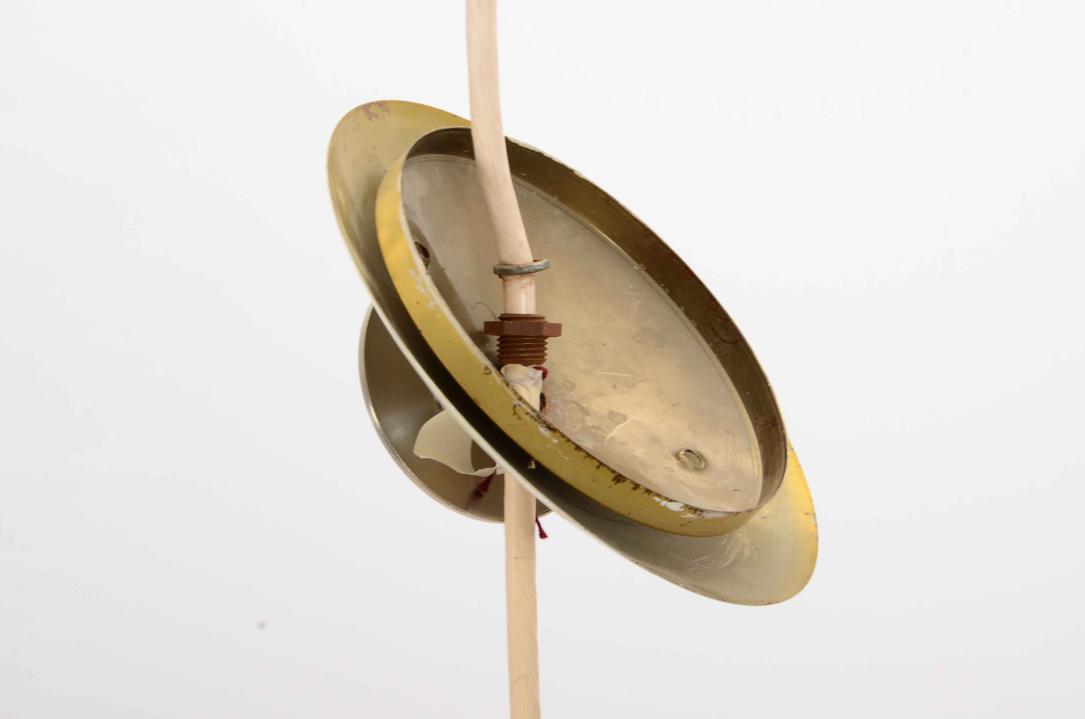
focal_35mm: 158
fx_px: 4737
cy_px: 360
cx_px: 542
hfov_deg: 13.1
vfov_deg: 8.7
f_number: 16
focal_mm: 105
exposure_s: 1/160
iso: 200
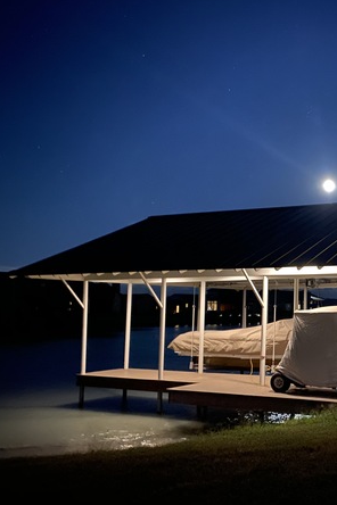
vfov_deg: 49.6
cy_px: 251
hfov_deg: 31.4
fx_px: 548
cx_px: 343
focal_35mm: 39
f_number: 1.8
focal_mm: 4.25
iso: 640
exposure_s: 1/2
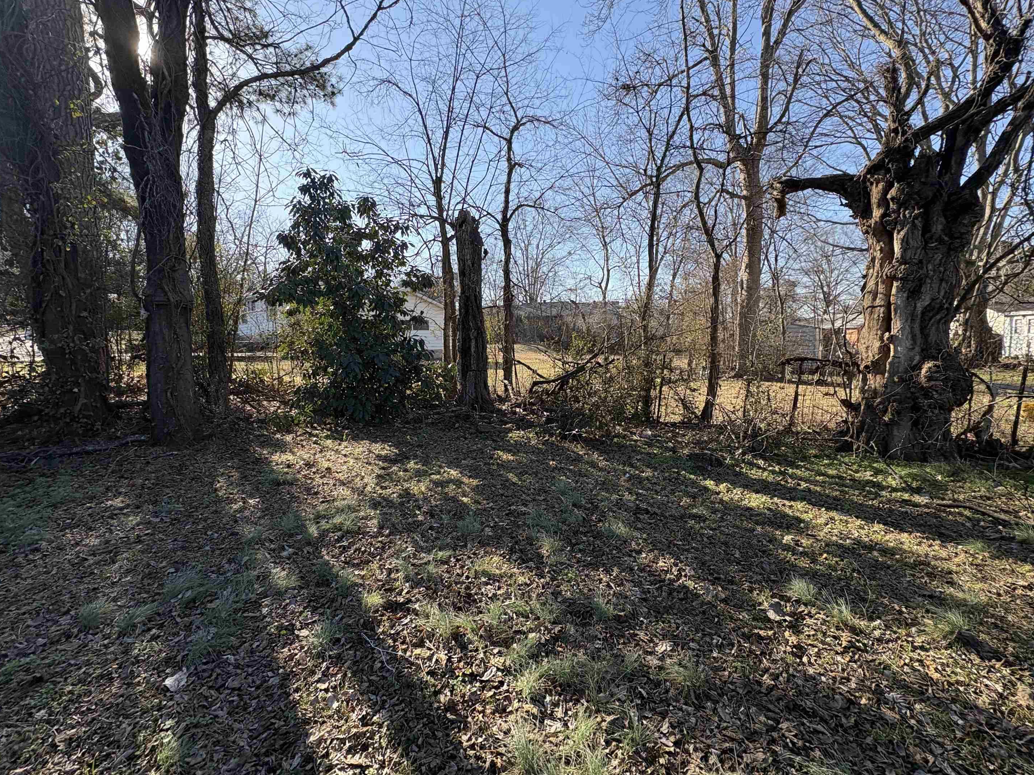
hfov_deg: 98.2
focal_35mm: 15
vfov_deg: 81.7
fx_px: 448
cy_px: 371
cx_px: 509
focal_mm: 2.22
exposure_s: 1/578
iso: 64
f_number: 2.2
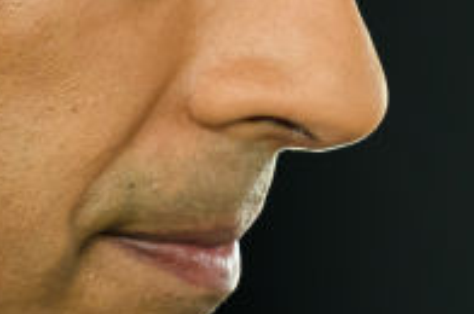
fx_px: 41236
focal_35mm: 3137
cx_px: 177
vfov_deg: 0.4
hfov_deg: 0.7
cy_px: -106
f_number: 3.2
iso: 2000
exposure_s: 1/800
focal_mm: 400
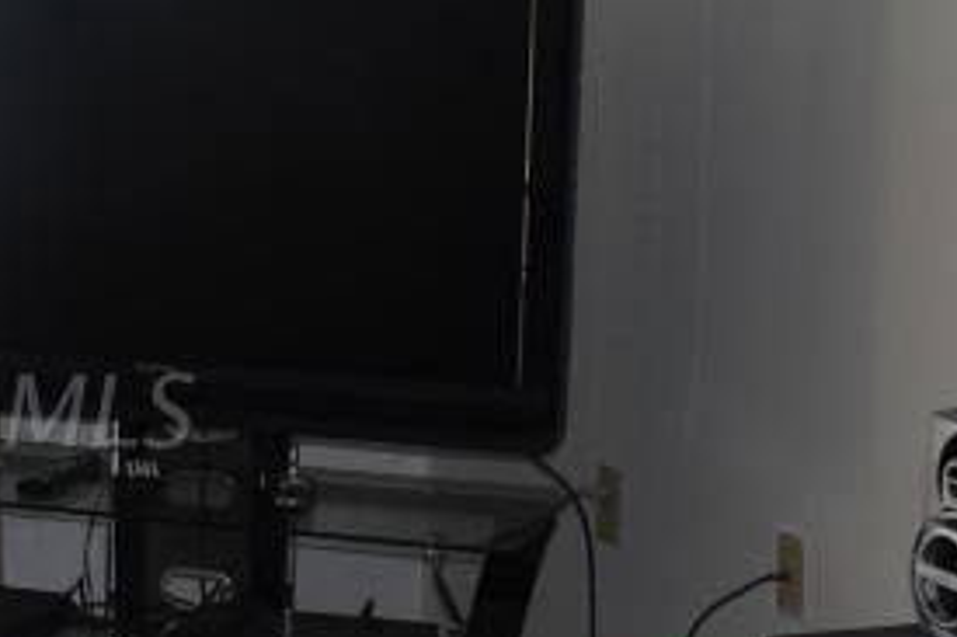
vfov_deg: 10.4
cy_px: 411
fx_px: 3509
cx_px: -202
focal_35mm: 132
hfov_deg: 15.0
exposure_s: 1/160
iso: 100
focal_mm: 21
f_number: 6.3
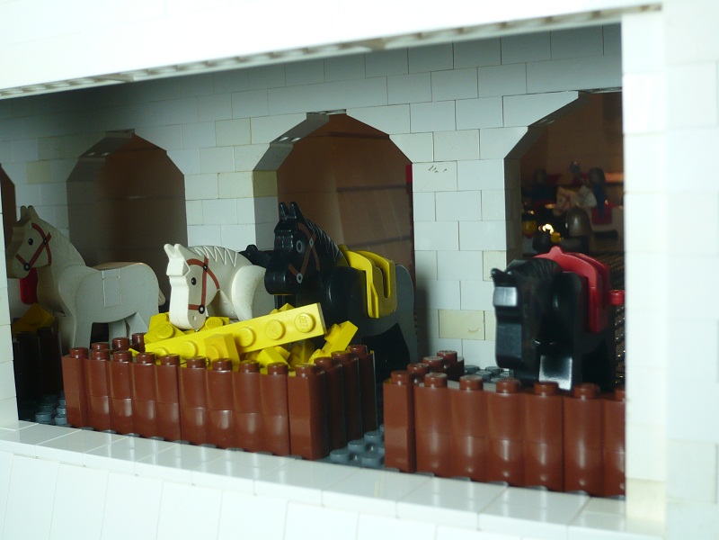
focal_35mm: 43
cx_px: 360
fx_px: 893
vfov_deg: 33.6
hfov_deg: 43.9
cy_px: 270
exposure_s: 1/125
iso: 100
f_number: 3.4
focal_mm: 7
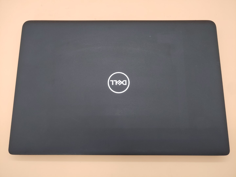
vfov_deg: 53.1
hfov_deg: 67.3
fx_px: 177
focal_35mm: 26
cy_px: 88
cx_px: 118
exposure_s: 1/62
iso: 50
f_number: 1.8
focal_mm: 4.36
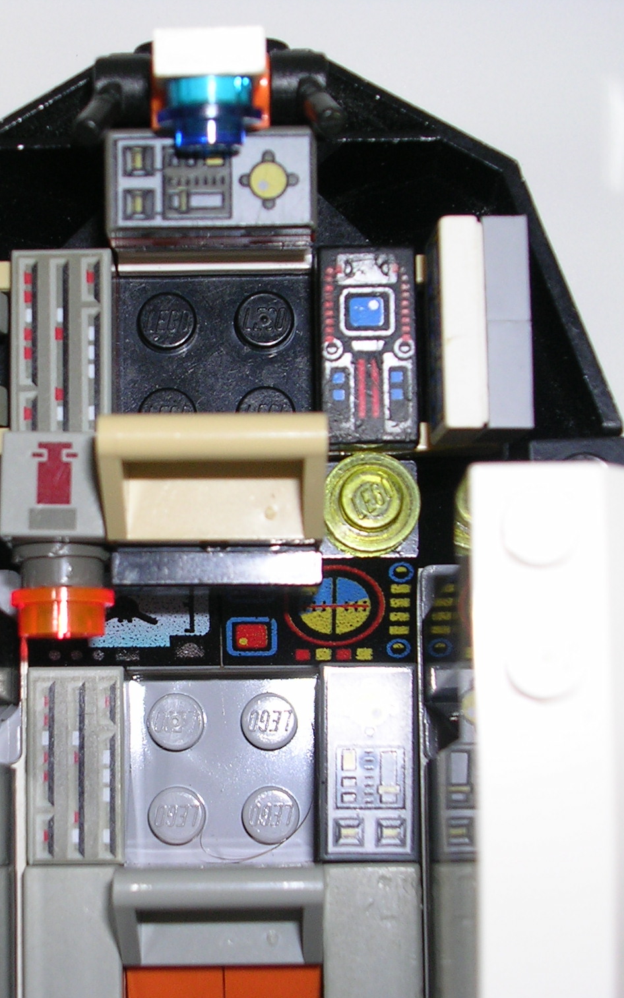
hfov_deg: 17.1
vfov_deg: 27.1
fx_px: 2068
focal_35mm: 76
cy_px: 504
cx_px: 179
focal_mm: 8
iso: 50
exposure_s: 1/60.1
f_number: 3.2
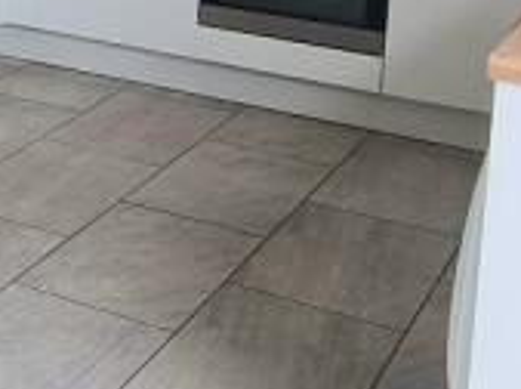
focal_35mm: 79
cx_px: -151
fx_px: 1186
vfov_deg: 17.2
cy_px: -154
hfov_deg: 22.3
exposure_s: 1/141
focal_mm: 2.2
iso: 50
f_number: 2.2
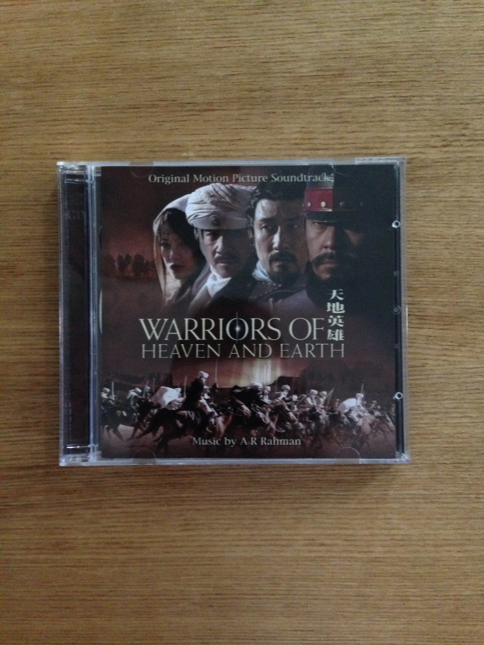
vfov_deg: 55.4
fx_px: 615
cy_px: 322
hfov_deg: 42.9
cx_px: 242
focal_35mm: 33
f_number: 2.4
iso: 800
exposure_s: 1/15
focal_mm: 4.13
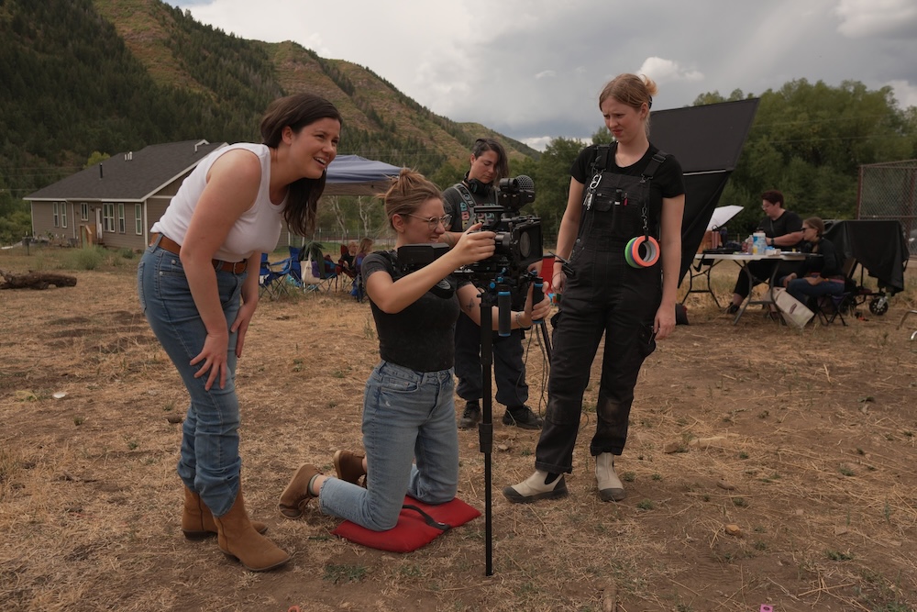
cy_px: 306
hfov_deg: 73.7
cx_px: 458
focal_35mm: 24
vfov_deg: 53.1
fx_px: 611
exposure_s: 1/3200
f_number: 3.2
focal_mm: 16
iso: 200
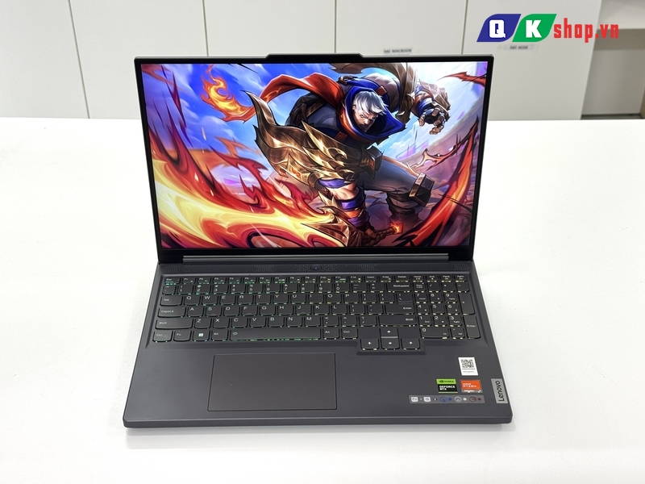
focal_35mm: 48
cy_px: 242
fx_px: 894
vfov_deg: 30.3
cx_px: 322
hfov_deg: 39.7
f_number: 1.78
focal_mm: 6.76
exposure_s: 1/100
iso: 64
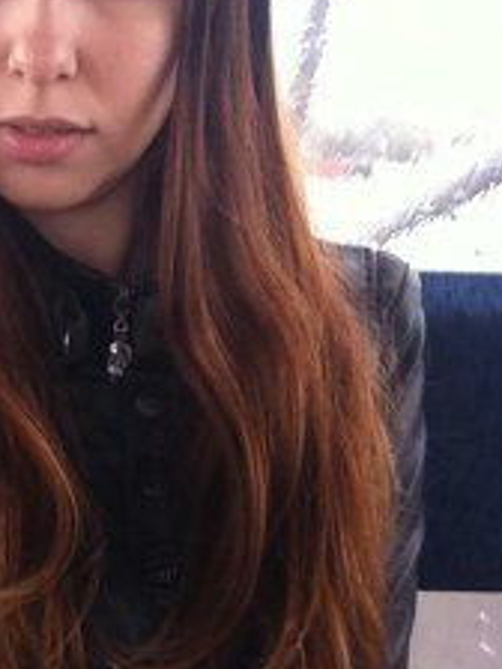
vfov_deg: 35.4
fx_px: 1044
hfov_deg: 26.7
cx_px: 121
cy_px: 260
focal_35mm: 54
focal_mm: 3.85
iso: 125
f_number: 2.4
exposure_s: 1/150
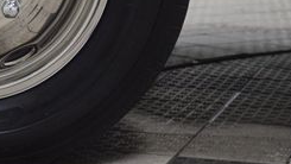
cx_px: -33
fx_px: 1582
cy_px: -47
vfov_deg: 5.9
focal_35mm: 205
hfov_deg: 10.4
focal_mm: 50
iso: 1600
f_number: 4.5
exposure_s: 1/60
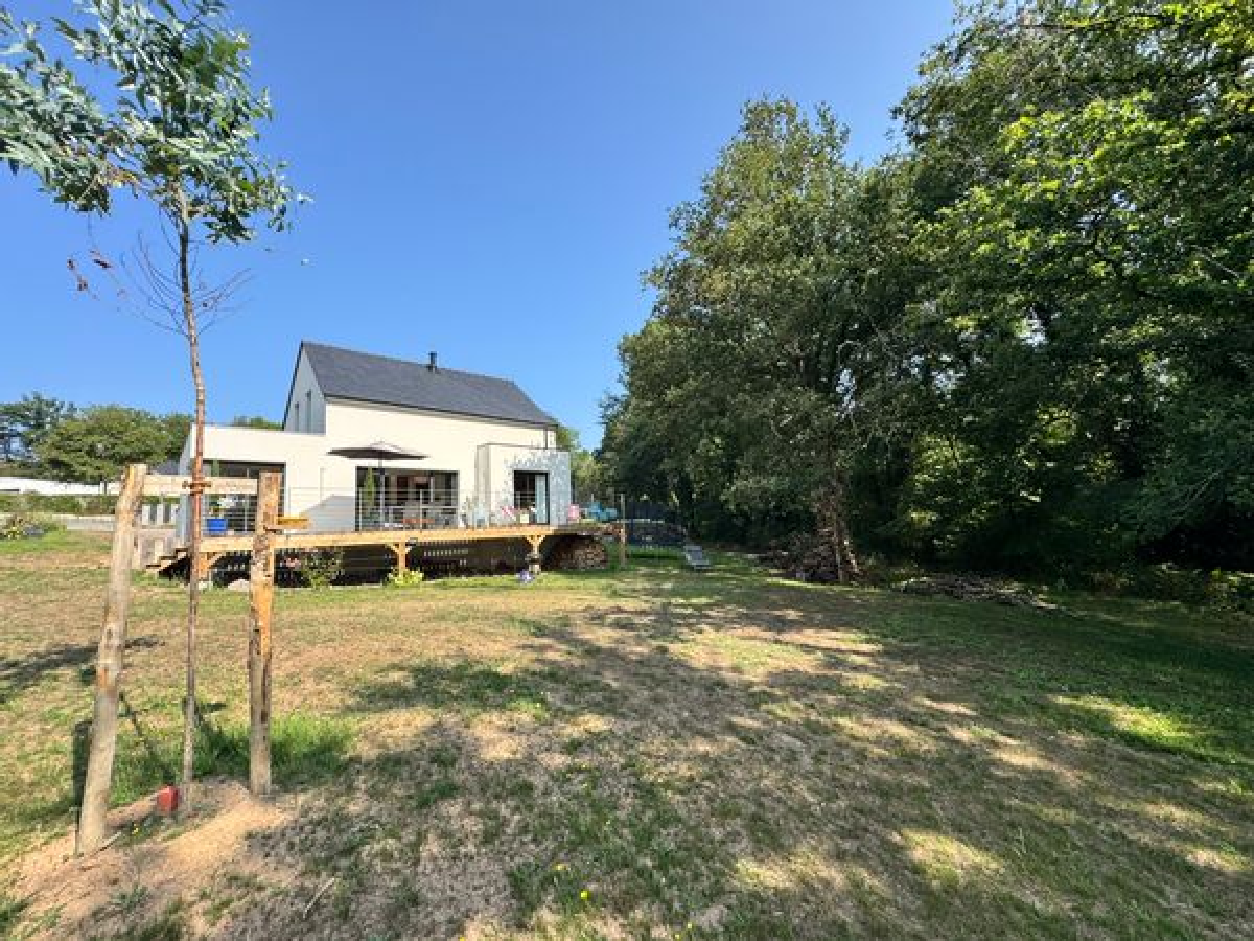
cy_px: 470
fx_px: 507
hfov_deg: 102.1
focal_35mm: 14
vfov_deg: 85.7
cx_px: 627
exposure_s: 1/993
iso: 50
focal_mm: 2.22
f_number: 2.2
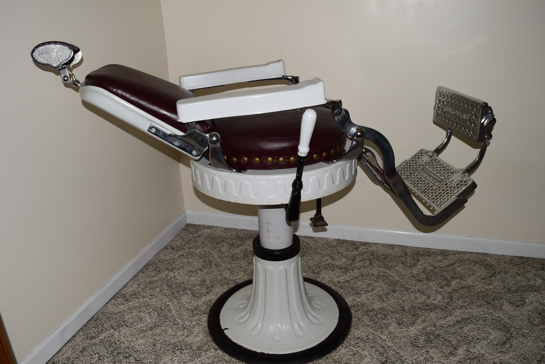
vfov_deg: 43.7
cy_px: 182
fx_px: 455
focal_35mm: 30
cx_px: 272
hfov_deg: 61.9
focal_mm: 20
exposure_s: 1/60
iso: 100
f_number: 8
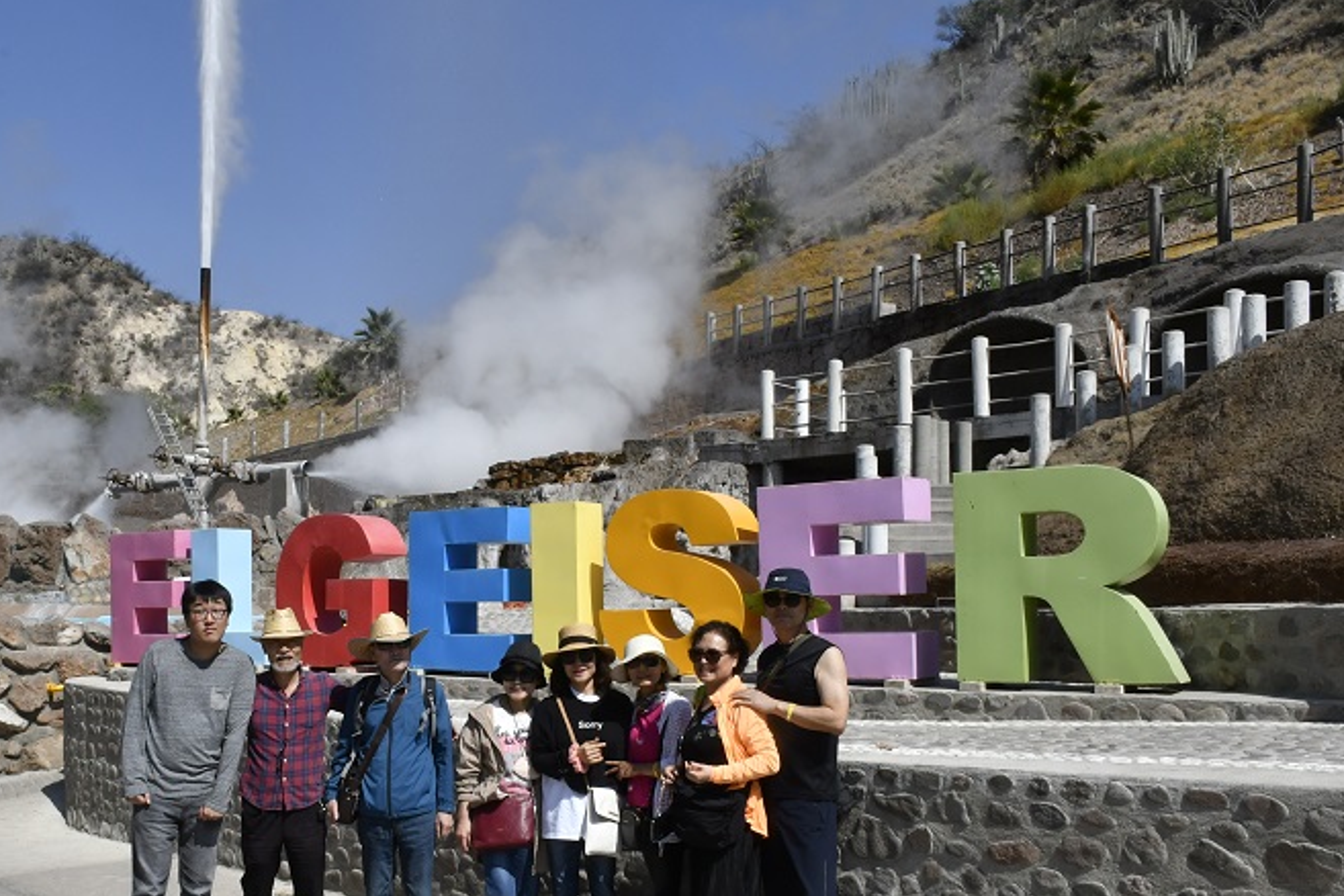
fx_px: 1381
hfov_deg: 51.2
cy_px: 569
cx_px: 477
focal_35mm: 37
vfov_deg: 35.7
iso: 500
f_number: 20
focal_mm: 18
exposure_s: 1/500
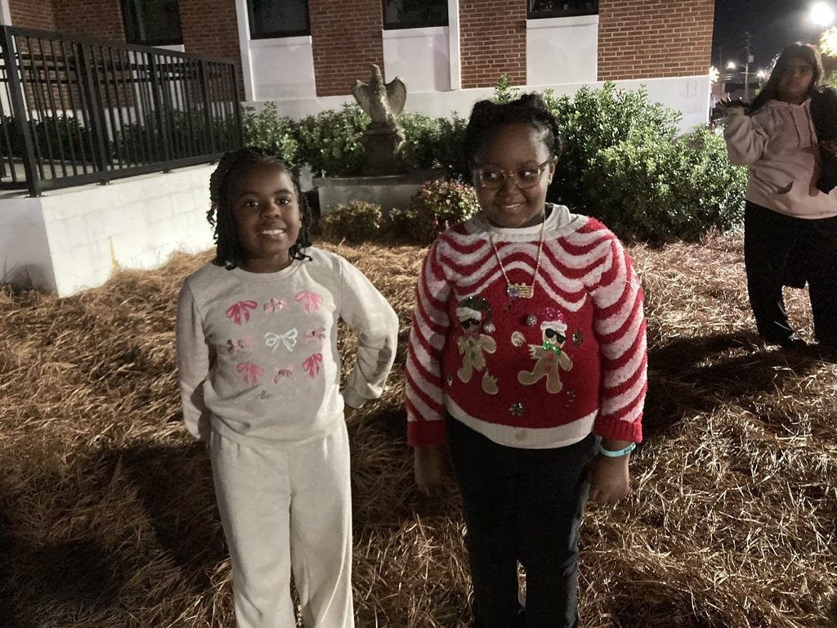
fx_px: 677
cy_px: 314
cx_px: 418
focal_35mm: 28
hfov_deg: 63.4
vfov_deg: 49.7
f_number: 1.8
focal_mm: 3.99
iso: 1000
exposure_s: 1/15
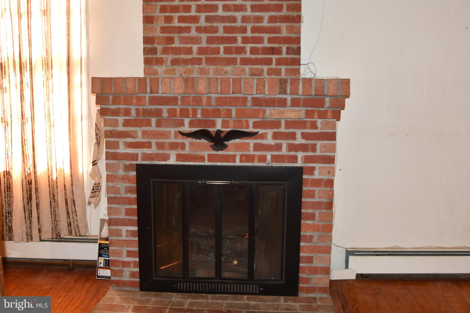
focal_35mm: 36
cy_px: 156
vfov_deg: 36.9
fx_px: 470
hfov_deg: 53.1
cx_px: 235
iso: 640
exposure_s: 1/60
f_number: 3.5
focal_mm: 24
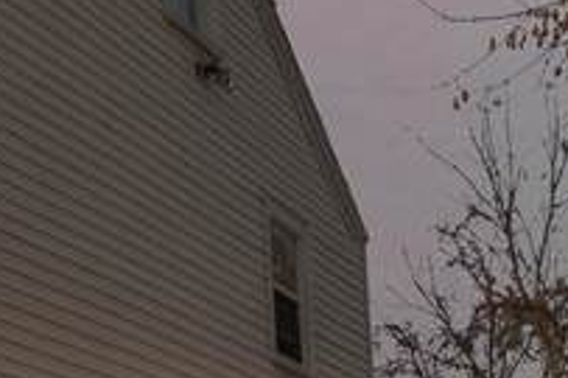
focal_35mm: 101
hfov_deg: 18.3
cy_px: 420
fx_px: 1592
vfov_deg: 13.3
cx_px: -241
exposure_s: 1/3000
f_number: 8
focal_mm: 16
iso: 800
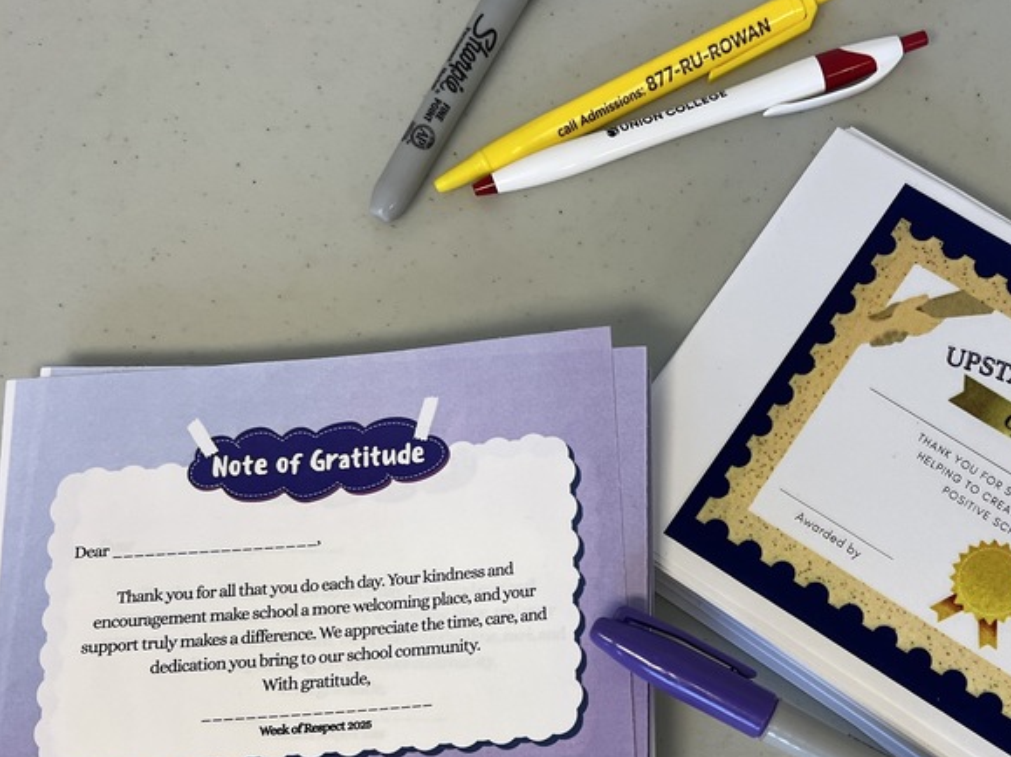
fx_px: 1343
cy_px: 495
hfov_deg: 40.2
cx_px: 753
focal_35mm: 46
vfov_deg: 31.3
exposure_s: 1/120
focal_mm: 5.7
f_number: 1.5
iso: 64
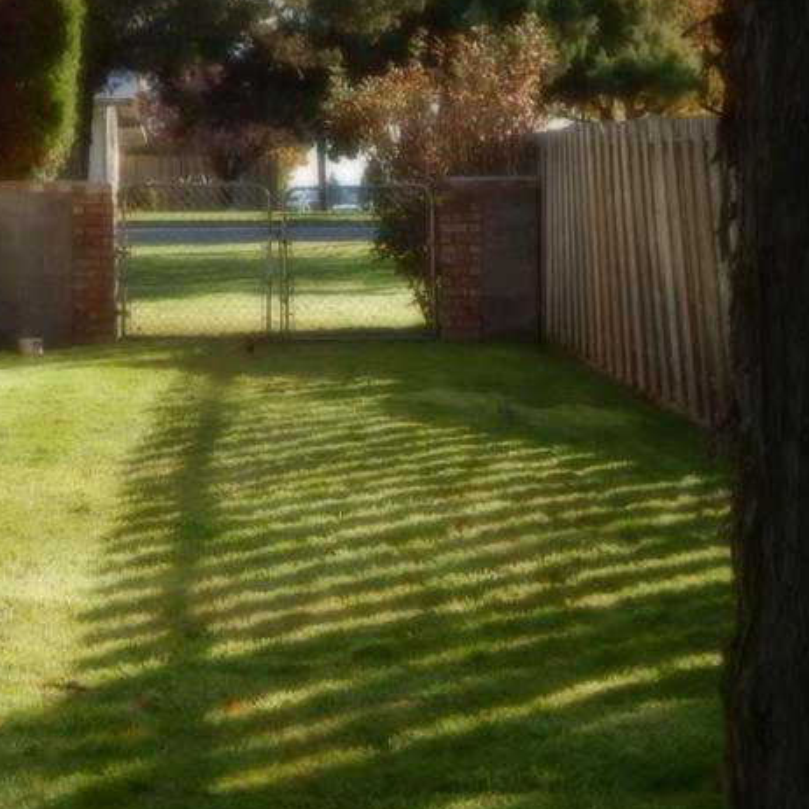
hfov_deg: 16.0
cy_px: 179
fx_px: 2882
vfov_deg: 15.9
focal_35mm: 109
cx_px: 320
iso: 125
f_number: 3.4
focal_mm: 6.8
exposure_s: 1/500
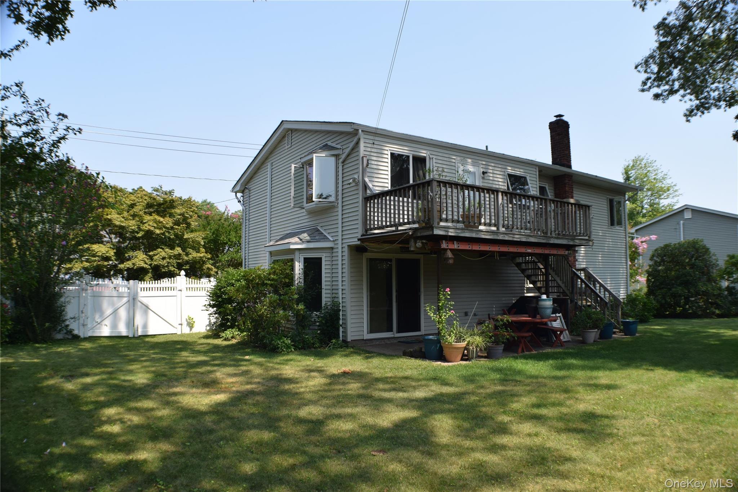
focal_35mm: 33
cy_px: 246
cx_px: 369
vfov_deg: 40.0
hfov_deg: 57.2
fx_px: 676
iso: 200
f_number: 9
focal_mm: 22
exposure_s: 1/320
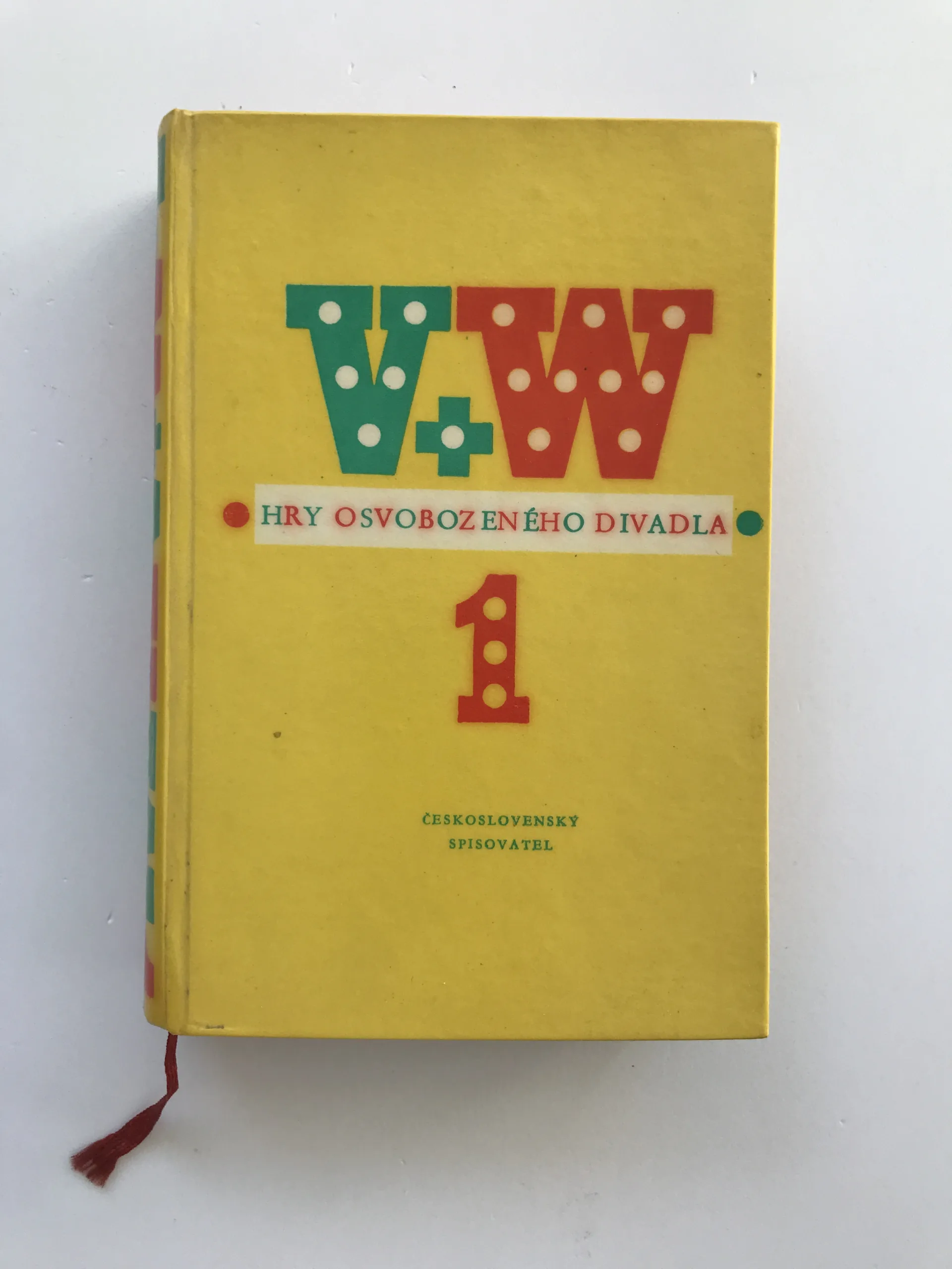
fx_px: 1027
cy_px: 634
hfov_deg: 49.7
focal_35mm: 28
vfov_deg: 63.4
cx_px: 476
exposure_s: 1/388
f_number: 1.8
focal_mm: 3.99
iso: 20
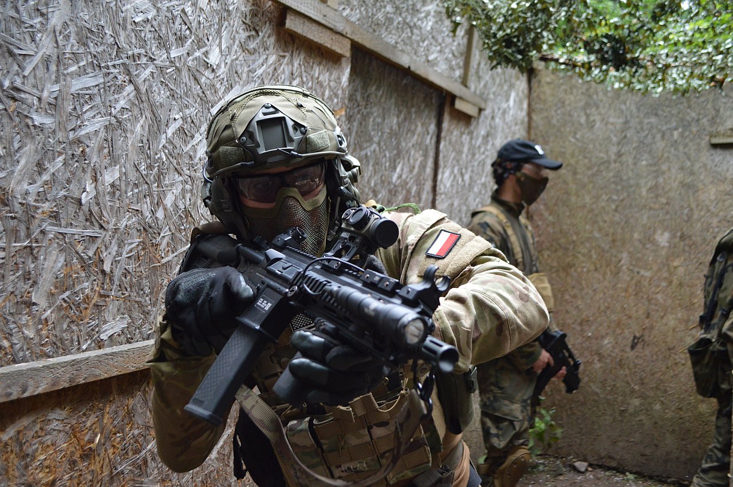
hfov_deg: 62.0
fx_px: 610
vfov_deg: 43.5
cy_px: 244
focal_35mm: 30
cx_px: 366
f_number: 3.8
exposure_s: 1/500
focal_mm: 20
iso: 1100
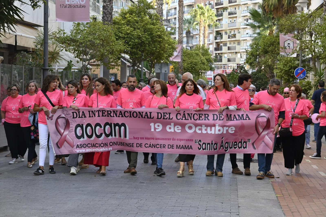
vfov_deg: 18.2
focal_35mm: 75
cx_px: 163
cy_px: 108
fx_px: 679
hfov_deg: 27.0
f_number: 9
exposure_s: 1/250
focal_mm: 50
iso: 1000
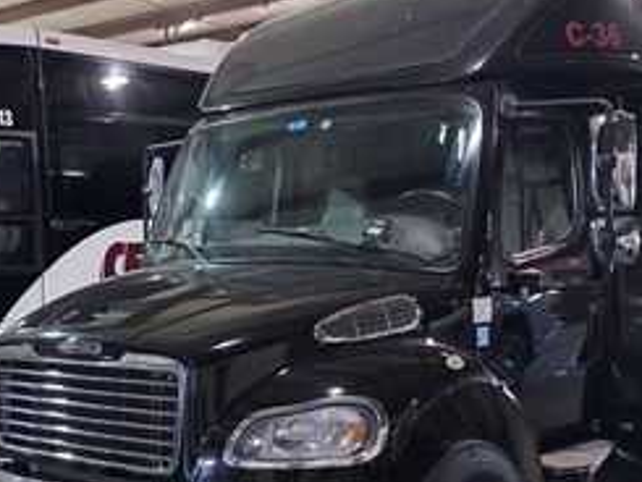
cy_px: 272
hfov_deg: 31.9
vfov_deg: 24.4
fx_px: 1113
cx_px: 210
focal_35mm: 60
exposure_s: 1/120
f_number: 1.7
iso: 640
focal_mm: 6.3
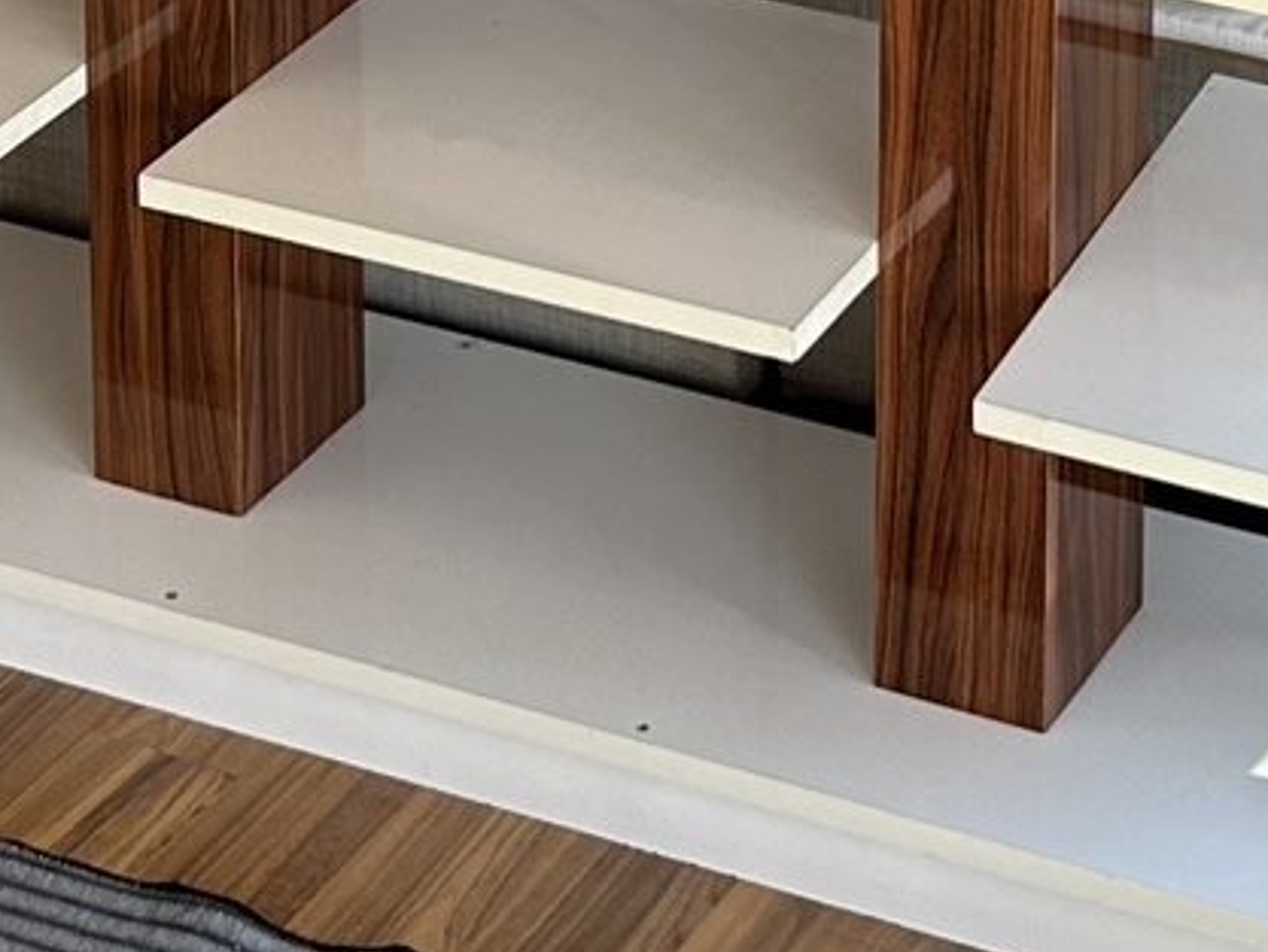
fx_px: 5276
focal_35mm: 144
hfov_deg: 13.7
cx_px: 566
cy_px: -1051
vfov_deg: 9.5
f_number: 1.78
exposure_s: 1/121
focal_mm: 6.86
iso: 64
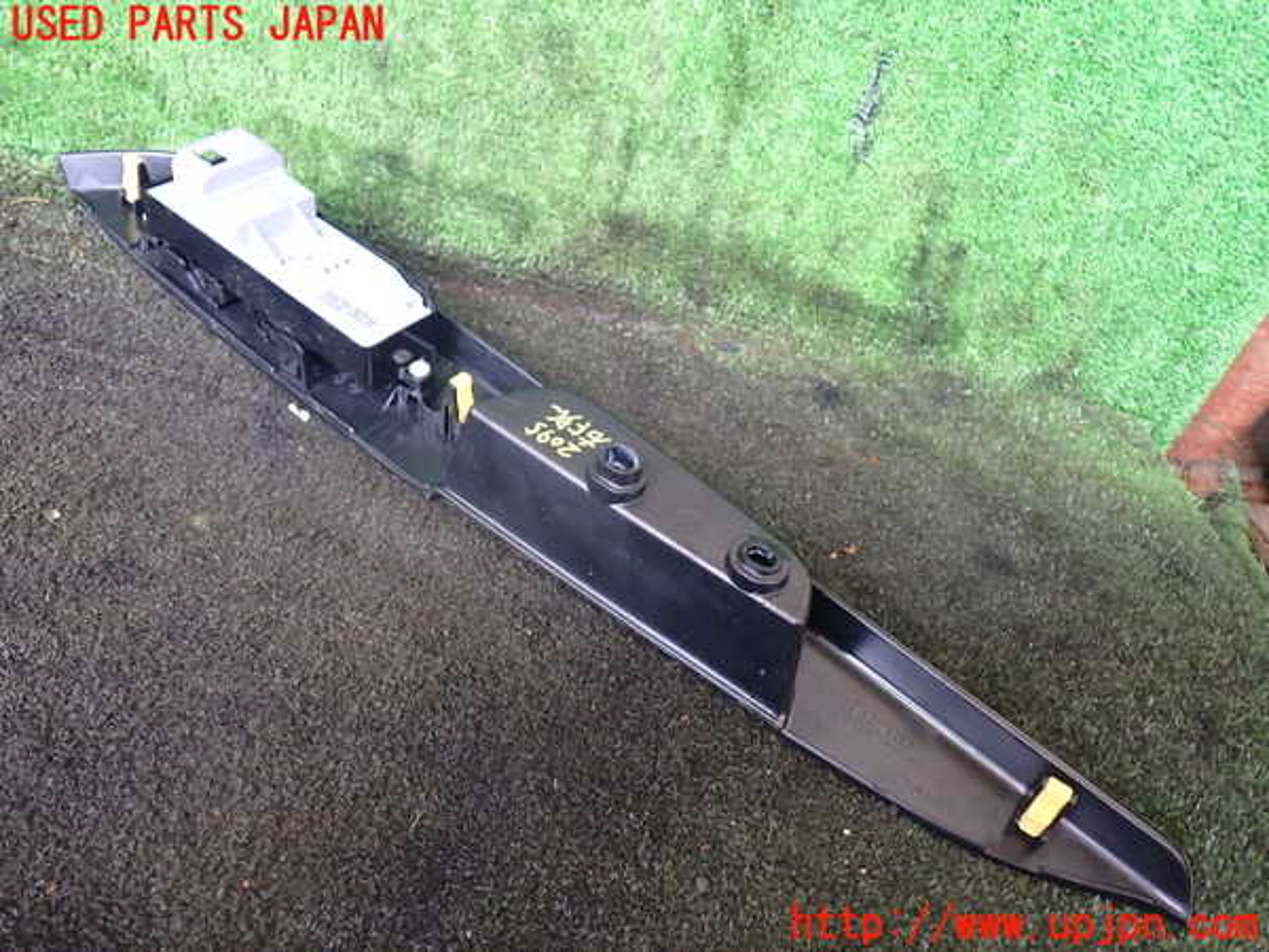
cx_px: 634
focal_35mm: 30
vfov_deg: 46.8
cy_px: 476
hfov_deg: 60.0
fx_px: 1100
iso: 200
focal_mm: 5.4
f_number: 2.3
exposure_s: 1/30
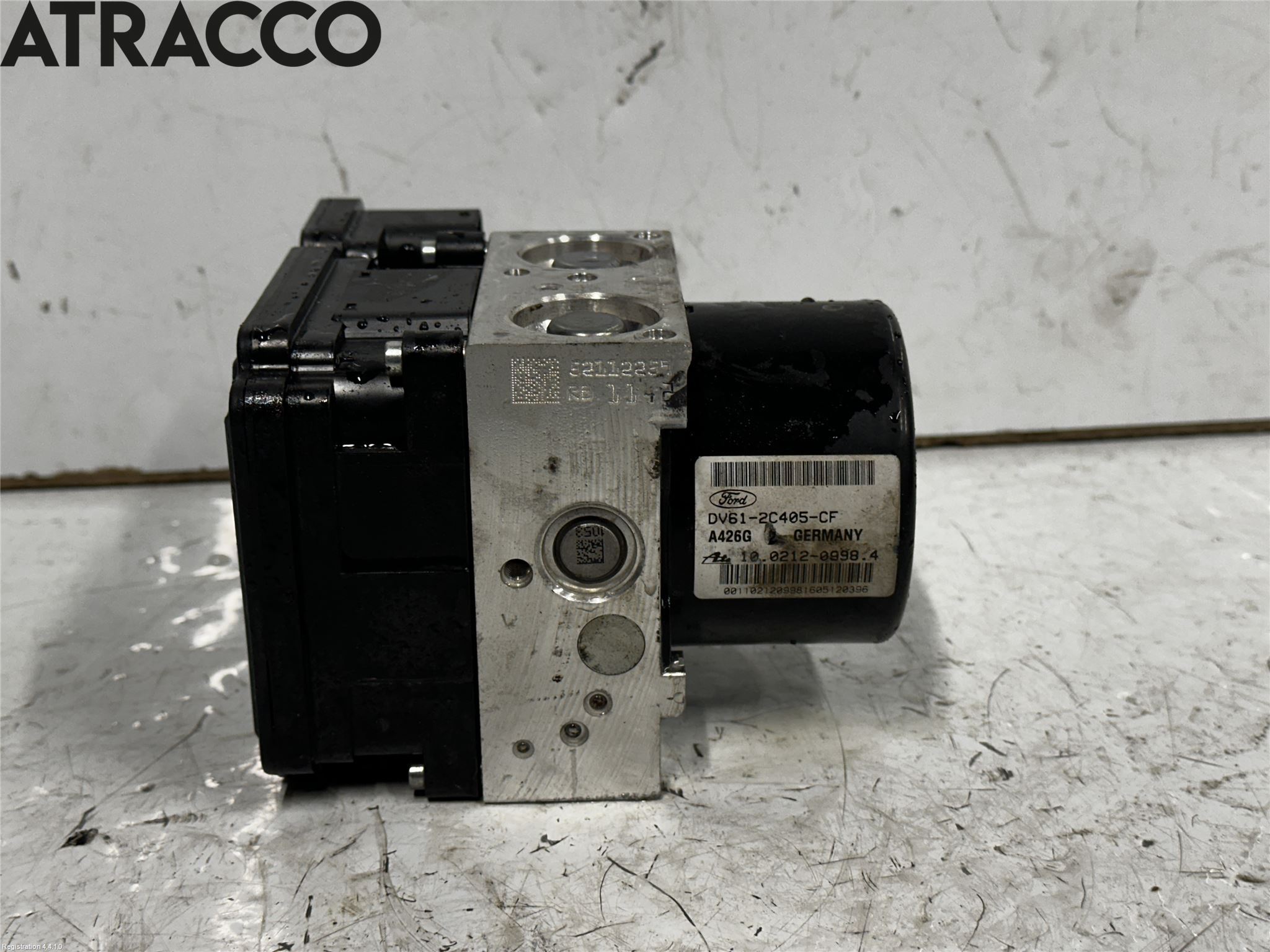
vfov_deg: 30.3
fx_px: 1761
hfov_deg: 39.7
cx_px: 635
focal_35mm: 48
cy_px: 476
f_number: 1.78
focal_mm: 6.86
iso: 100
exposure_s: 1/50
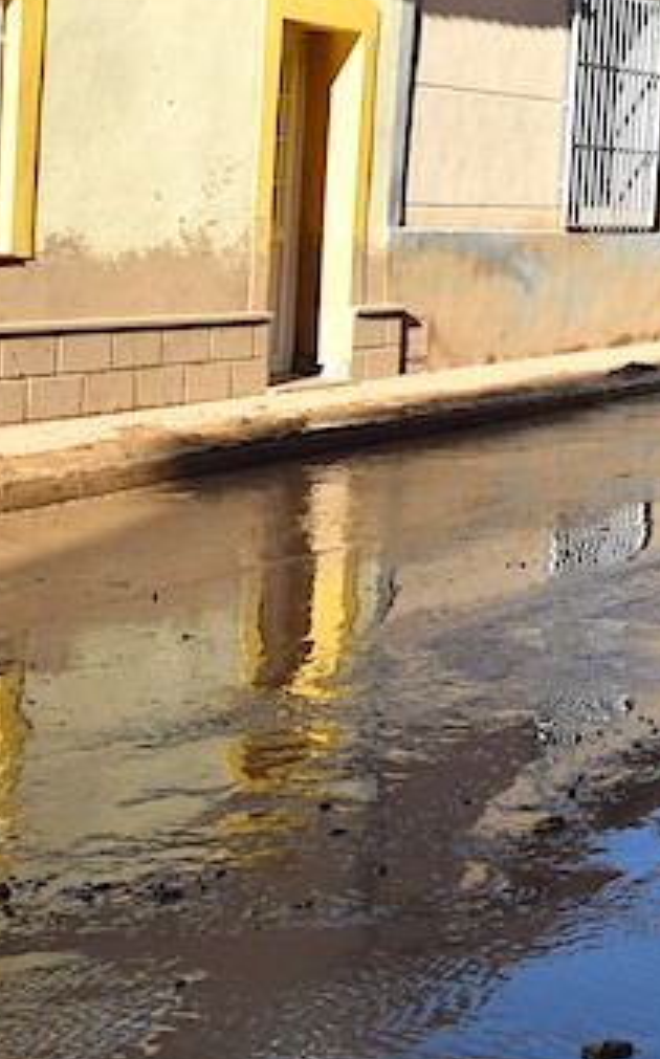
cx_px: 1056
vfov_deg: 25.6
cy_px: 288
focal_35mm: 80
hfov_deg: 14.9
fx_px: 2307
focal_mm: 22
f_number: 9
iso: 200
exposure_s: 1/320
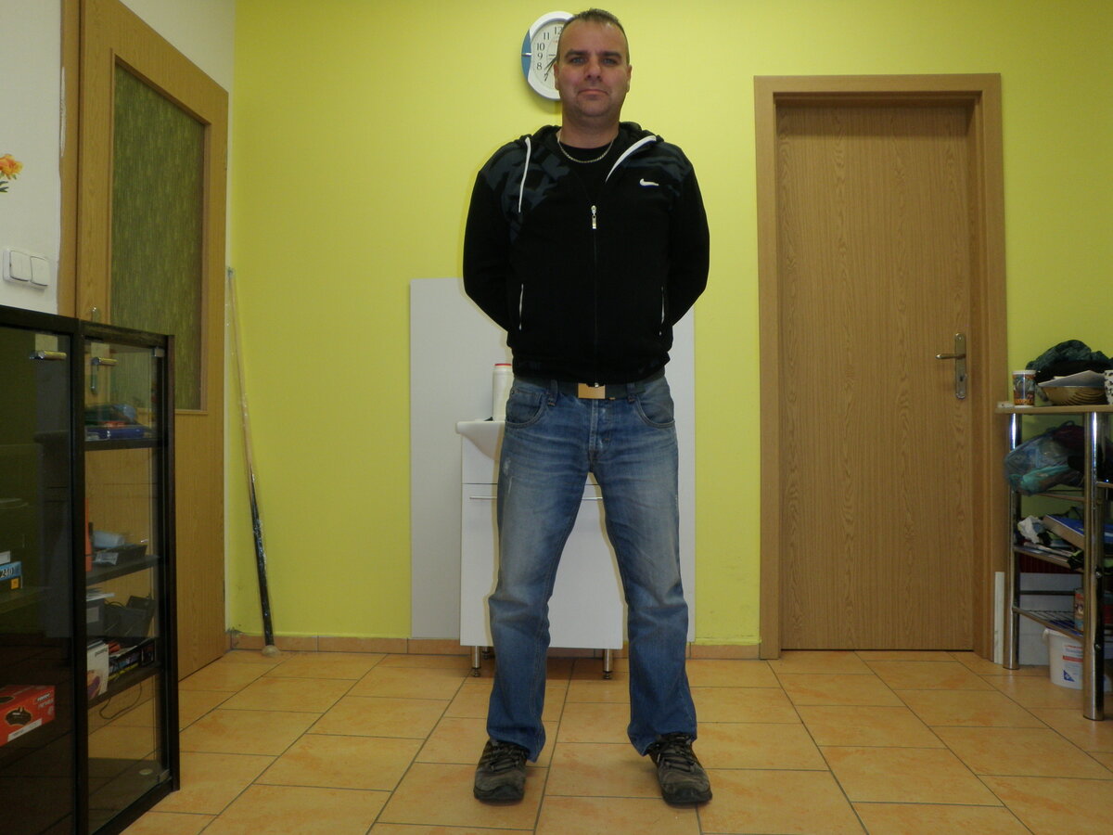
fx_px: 900
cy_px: 418
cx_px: 556
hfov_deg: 63.4
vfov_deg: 49.7
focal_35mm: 28
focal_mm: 5
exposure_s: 1/30
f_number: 3.5
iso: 100
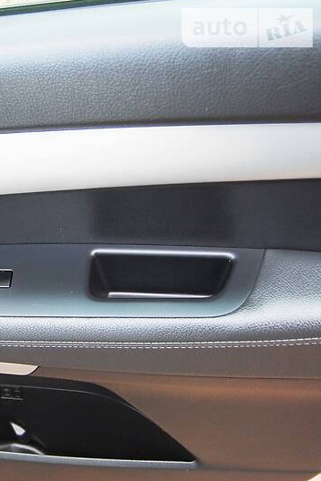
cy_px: 240
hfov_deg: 25.0
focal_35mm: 50
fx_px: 669
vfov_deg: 39.6
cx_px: -38
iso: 400
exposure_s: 1/60
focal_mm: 22
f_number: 4
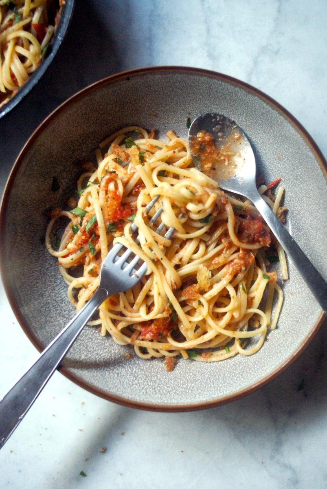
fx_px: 571
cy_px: 244
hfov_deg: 32.0
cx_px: 164
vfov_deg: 46.4
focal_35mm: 42
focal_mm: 28
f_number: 2.8
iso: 1600
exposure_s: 1/100
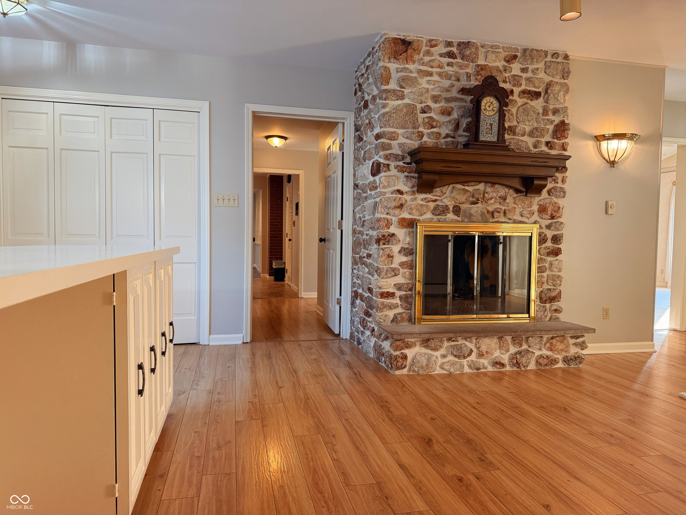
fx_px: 476
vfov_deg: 56.8
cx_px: 343
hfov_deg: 71.6
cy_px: 258
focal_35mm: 24
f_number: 1.78
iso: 250
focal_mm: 6.76
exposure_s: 1/120
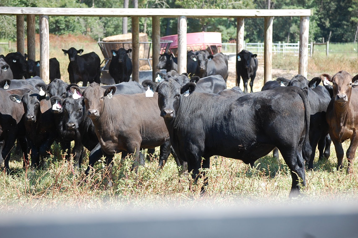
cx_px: 179
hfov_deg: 17.1
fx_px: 1192
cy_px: 119
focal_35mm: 120
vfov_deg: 11.4
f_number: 5.6
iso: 400
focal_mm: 80
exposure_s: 1/500
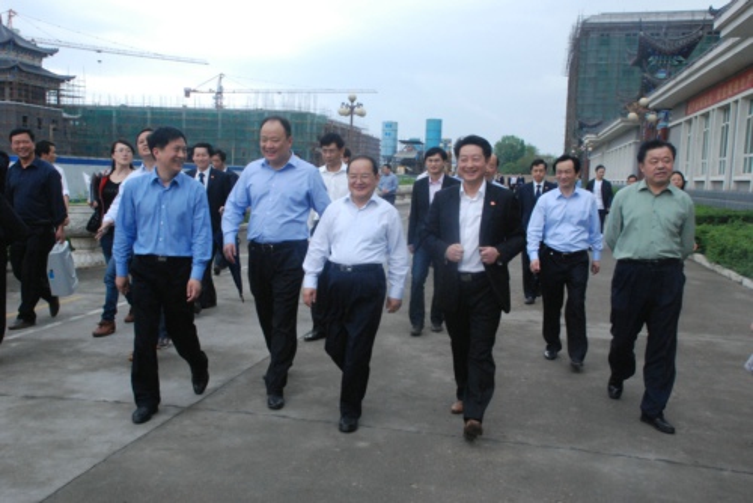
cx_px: 376
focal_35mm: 39
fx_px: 816
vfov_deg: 34.3
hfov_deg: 49.5
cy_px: 252
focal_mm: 26
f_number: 9
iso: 1600
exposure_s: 1/320
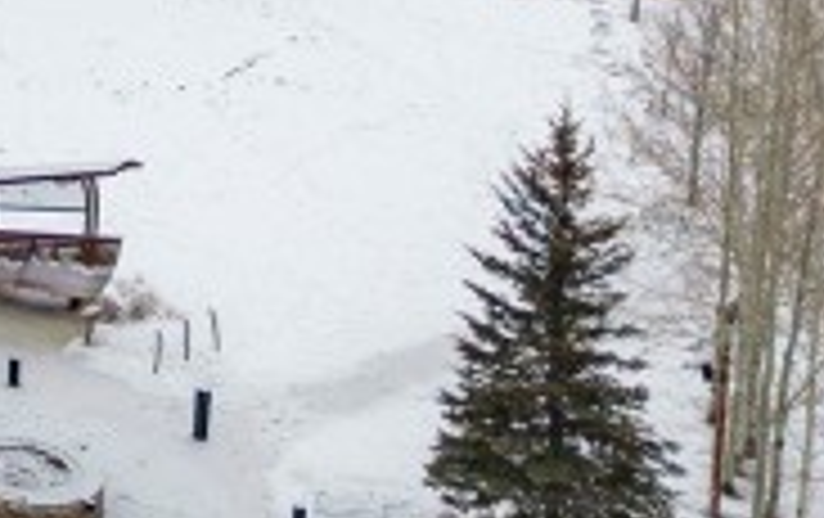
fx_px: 3194
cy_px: -698
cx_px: -892
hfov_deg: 12.6
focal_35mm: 142
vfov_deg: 8.5
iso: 110
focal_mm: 8.7
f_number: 1.8
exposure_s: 1/1250
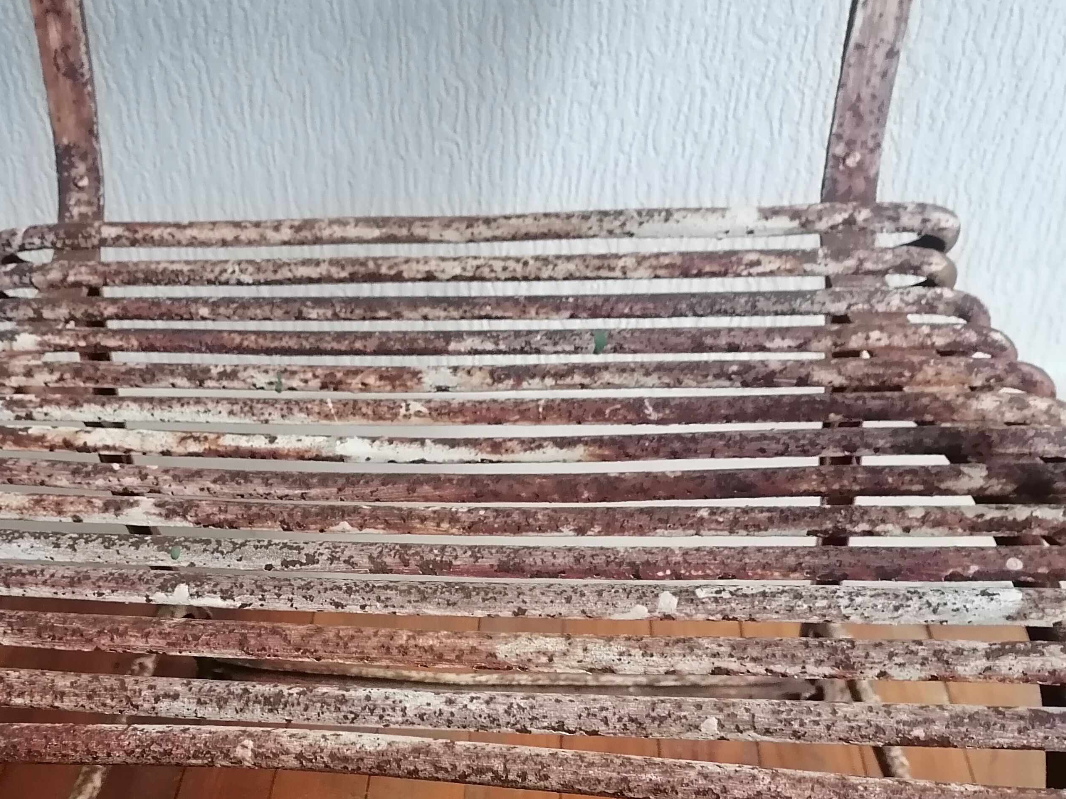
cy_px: 518
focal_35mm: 41
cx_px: 340
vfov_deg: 34.9
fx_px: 1262
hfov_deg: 45.0
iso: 400
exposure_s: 1/25
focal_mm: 5.3
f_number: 1.8
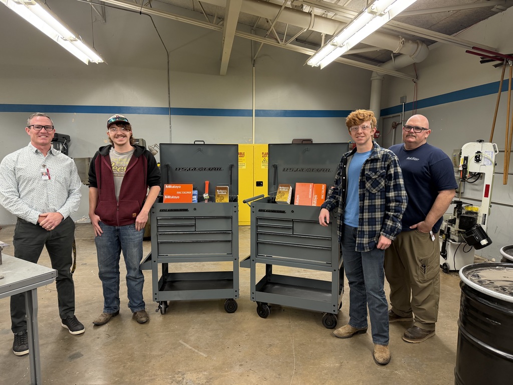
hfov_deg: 71.6
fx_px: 356
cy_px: 192
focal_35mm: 24
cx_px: 256
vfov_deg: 56.8
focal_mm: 6.76
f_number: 1.78
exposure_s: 1/60
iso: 200
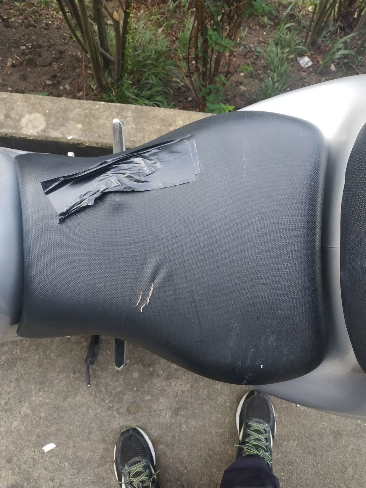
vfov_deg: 71.6
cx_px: 183
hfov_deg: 56.8
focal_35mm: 24
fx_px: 338
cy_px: 244
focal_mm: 3.94
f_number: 1.9
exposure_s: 1/100
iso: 200
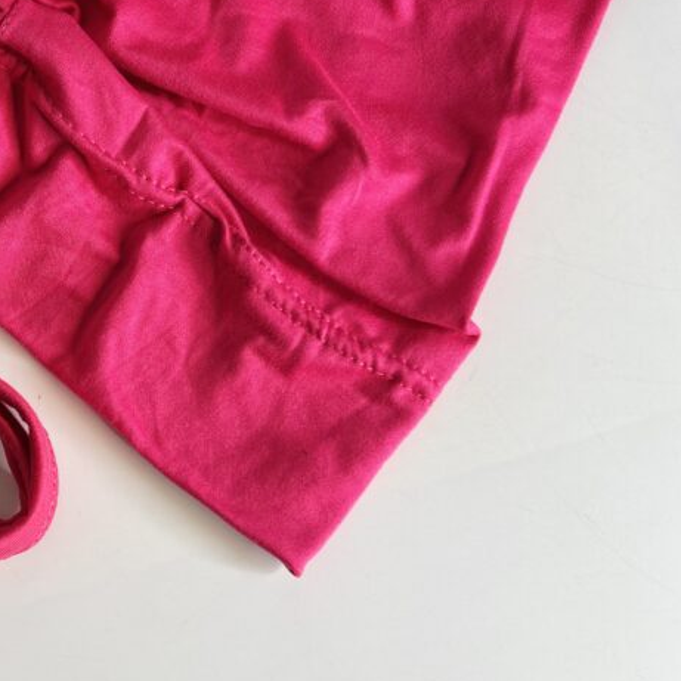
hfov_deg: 32.5
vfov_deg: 33.4
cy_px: 310
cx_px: 140
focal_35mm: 51
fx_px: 1135
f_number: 1.5
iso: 40
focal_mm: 5.7
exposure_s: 1/121
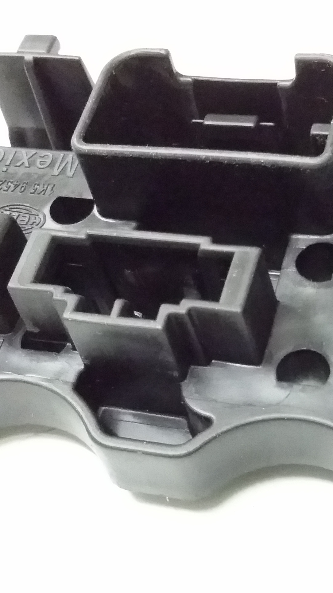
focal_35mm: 59
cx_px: 219
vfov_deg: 35.4
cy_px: 338
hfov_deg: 20.3
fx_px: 926
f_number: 2.4
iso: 1000
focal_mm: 3.4
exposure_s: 1/15
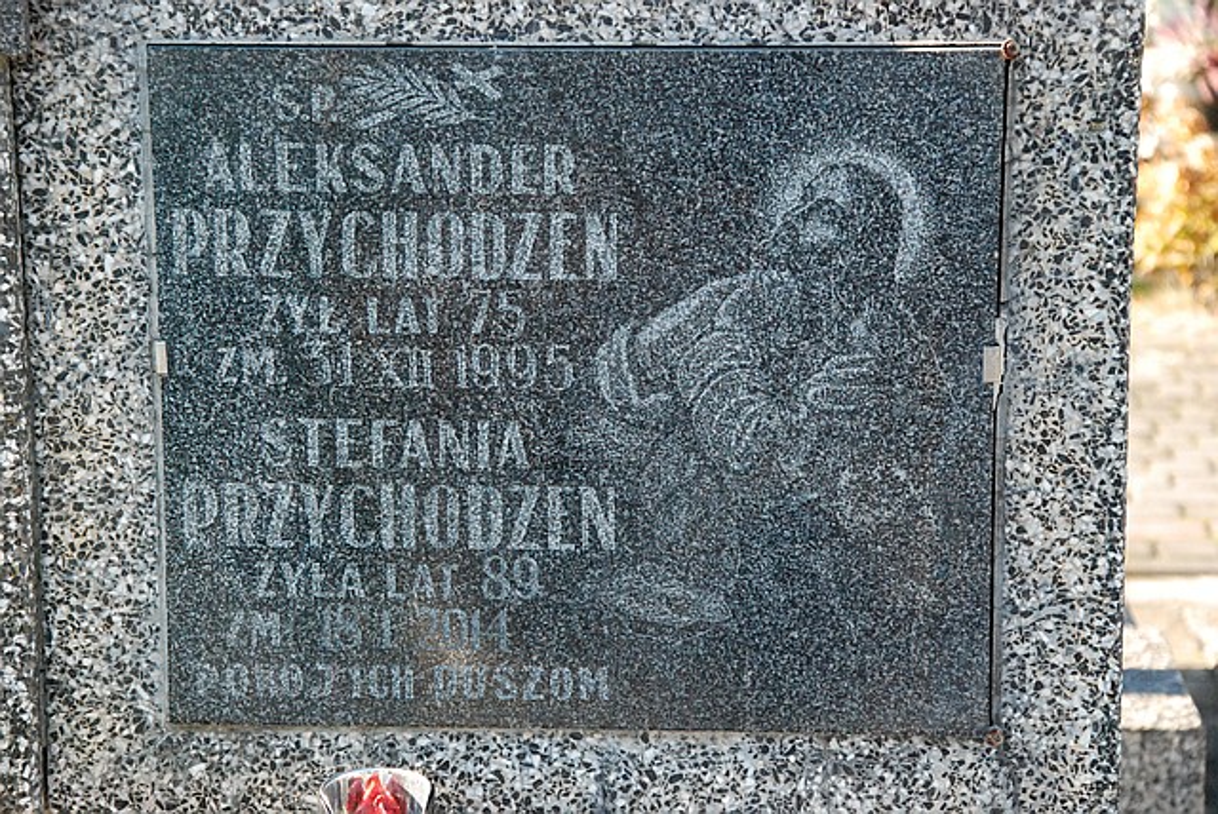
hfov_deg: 18.2
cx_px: 609
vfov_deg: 12.2
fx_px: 3810
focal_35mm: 112
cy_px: 407
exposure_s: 1/640
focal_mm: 75
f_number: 6.3
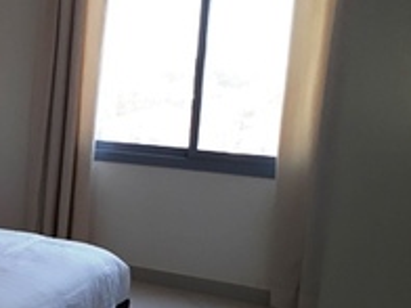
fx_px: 748
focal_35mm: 63
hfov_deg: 28.3
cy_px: 200
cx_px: -26
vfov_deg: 23.2
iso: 50
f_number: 1.9
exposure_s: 1/100
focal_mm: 3.6
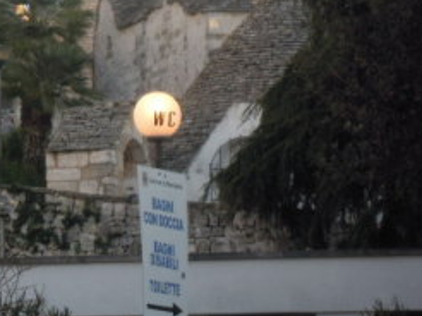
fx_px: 3471
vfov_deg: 5.2
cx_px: 26
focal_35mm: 285
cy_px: 56
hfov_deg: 6.9
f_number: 6.6
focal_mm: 25
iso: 200
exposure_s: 1/100
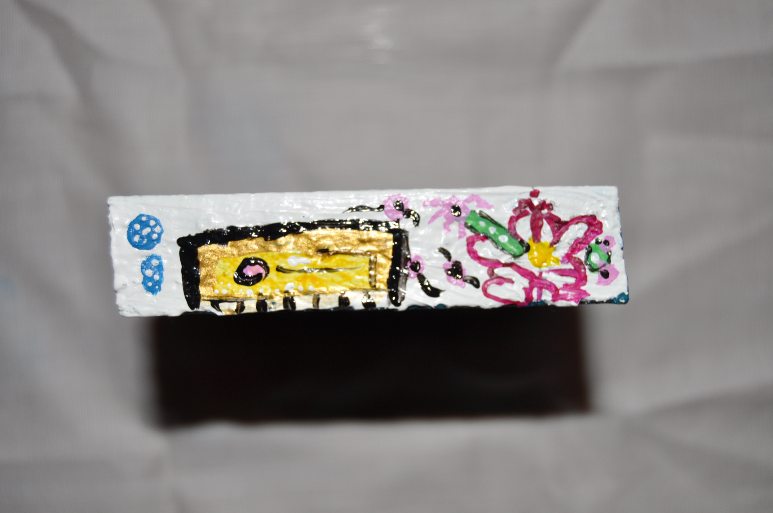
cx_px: 386
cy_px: 256
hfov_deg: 42.4
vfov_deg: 28.9
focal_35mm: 46
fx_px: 997
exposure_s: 1/60
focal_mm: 31
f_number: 4.2
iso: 200
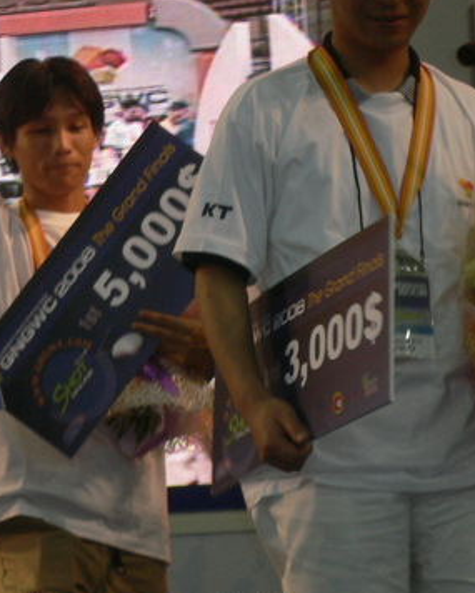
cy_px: 298
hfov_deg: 8.4
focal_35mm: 184
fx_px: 3232
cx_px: 2
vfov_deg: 10.5
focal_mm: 17.4
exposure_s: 1/60
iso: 100
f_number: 5
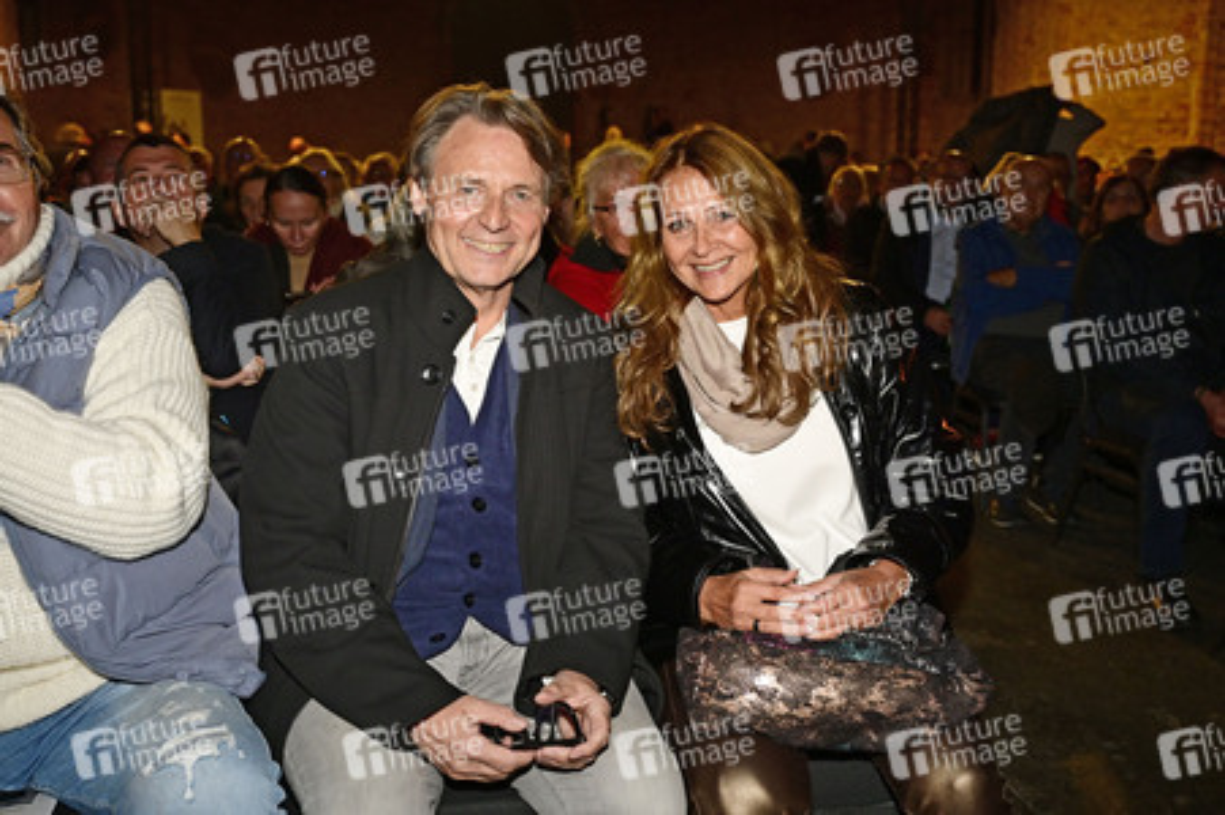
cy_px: 408
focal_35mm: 32
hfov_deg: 58.8
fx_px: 1088
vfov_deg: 41.1
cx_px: 612
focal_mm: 32
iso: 2000
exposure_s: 1/200
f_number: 4.5
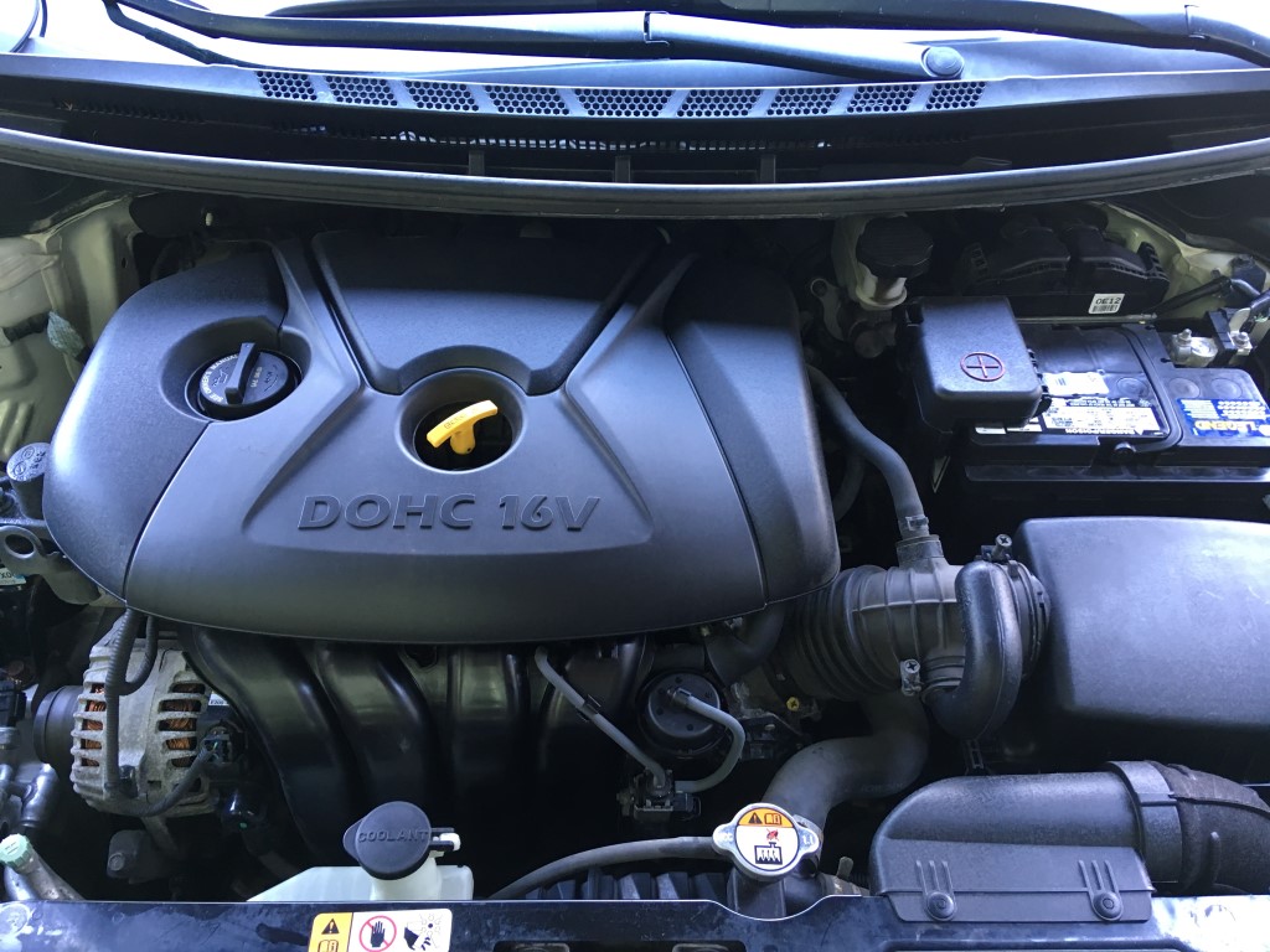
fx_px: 1064
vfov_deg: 48.2
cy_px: 476
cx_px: 635
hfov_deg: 61.7
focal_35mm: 29
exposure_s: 1/30
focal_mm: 4.15
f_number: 2.2
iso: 80
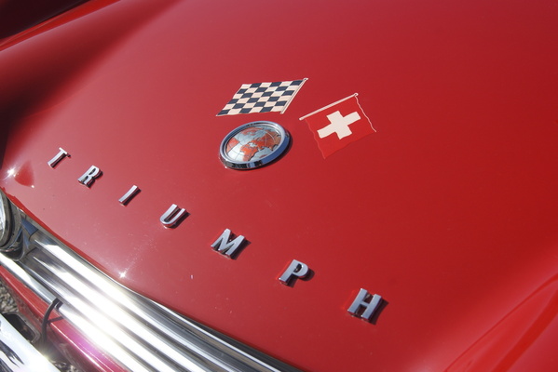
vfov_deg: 22.6
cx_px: 279
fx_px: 930
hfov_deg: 33.4
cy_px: 186
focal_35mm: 60
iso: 100
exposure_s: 1/320
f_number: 9
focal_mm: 40
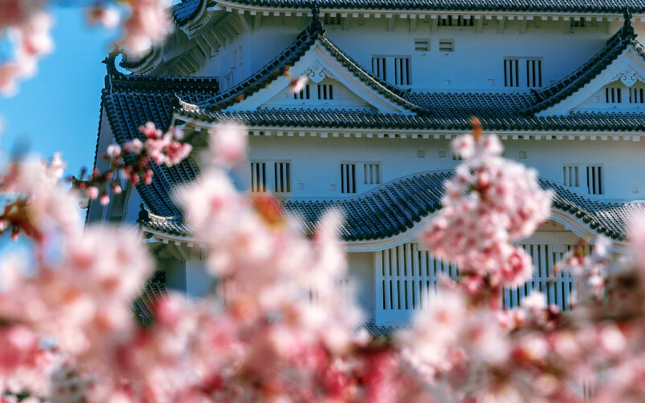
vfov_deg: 3.1
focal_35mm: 428
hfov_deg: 4.9
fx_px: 7523
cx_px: 155
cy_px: 44
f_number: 11
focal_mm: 132
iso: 200
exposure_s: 1/250
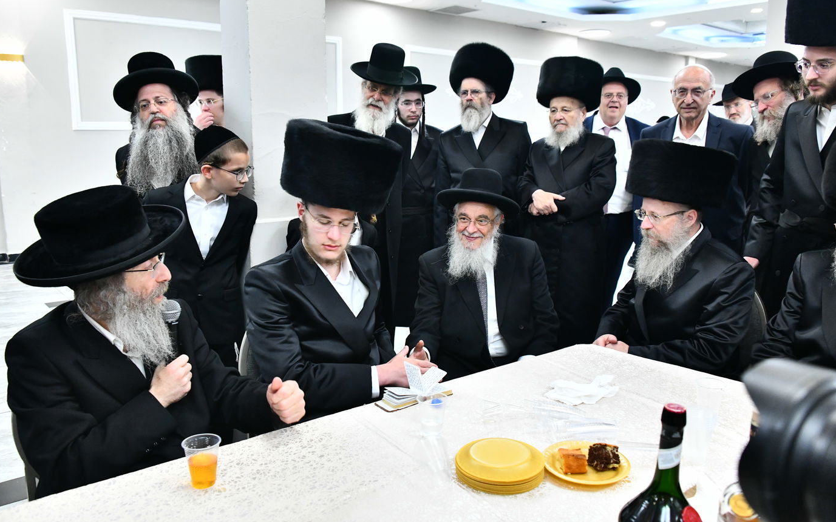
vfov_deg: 43.1
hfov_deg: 64.6
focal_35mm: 29
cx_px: 418
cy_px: 245
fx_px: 661
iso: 3200
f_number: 5.6
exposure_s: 1/200
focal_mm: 28
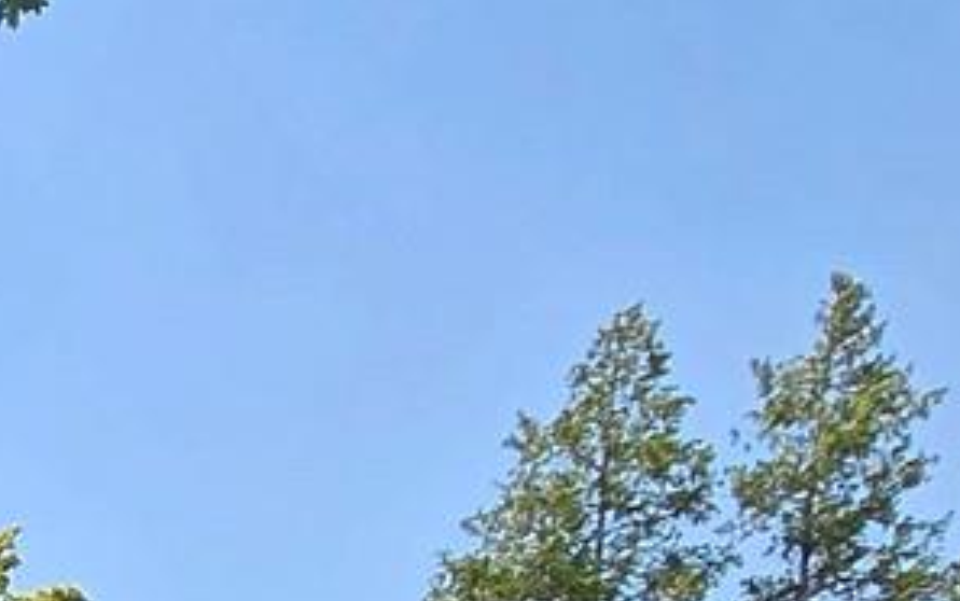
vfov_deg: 10.5
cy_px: 1700
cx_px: -1367
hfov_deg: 14.3
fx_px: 2487
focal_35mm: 95
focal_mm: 2.2
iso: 50
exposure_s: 1/1325
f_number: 2.2
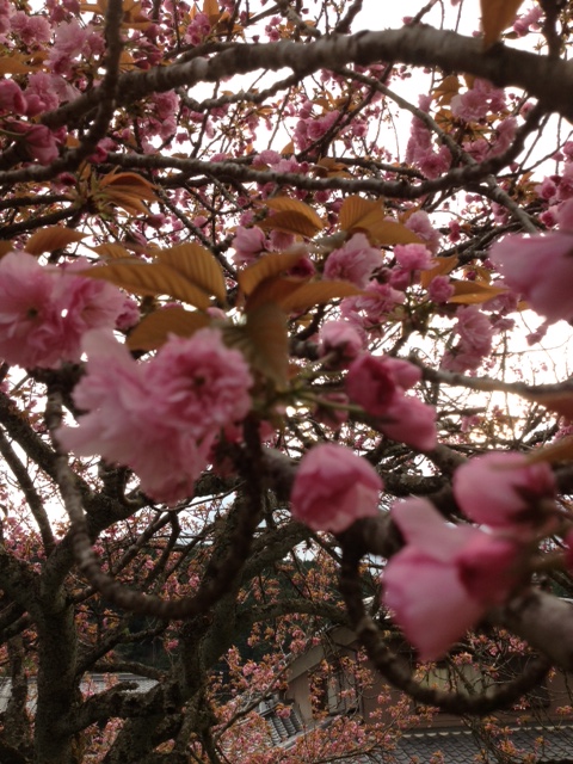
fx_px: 772
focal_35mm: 35
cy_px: 382
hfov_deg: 40.7
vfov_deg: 52.6
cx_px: 286
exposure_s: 1/345
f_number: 2.4
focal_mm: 4.28
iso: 64
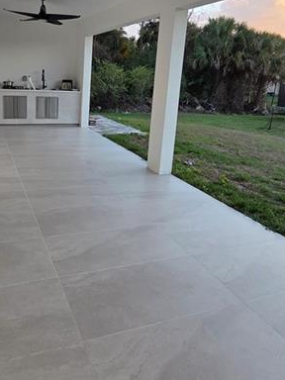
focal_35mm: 26
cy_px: 137
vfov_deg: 66.0
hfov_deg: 51.9
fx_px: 285
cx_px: 92
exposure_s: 1/137
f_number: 2.2
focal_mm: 2.2
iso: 64
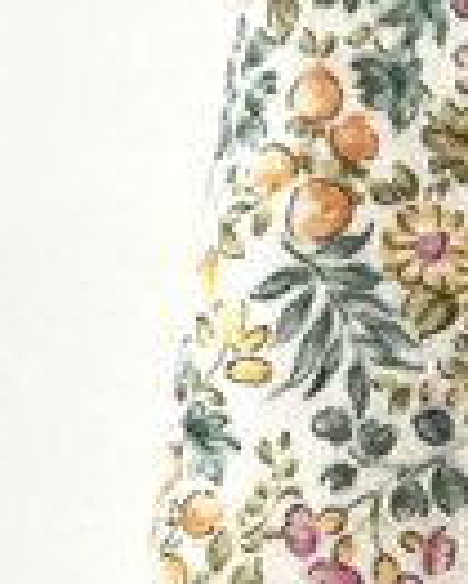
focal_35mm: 178
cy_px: 602
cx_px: 698
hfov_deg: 8.5
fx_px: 3078
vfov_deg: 10.7
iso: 40
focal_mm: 3.99
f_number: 1.8
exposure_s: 1/17
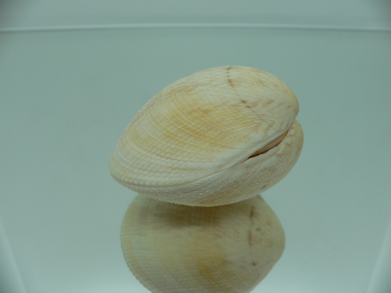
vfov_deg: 40.7
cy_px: 146
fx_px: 395
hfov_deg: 52.6
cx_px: 196
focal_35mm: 35
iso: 80
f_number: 2.8
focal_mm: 4.6
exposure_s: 1/60
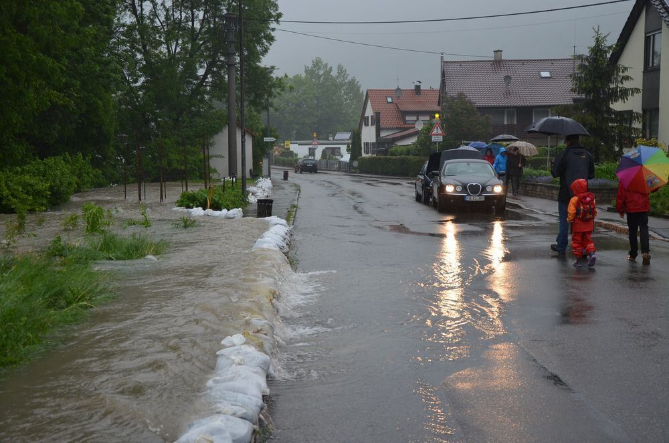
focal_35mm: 57
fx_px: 1057
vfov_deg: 23.7
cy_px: 222
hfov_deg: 35.1
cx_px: 334
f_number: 5.6
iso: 400
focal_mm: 38
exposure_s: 1/125
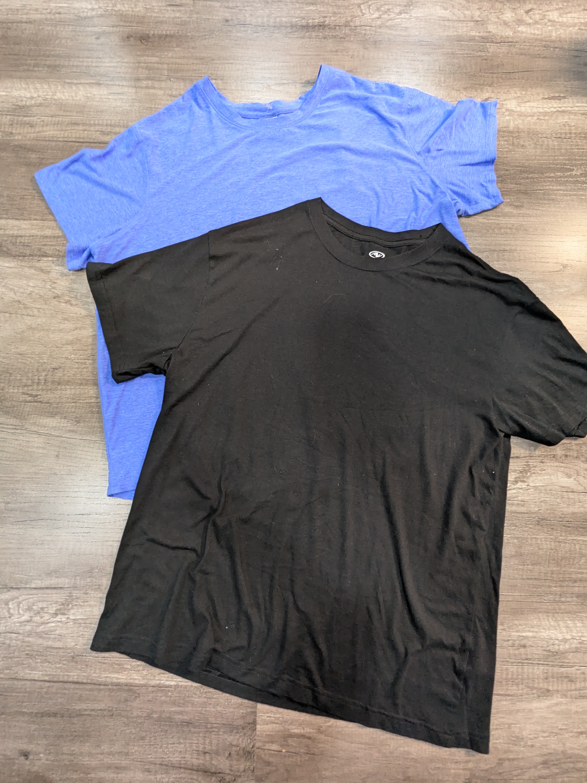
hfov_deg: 78.1
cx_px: 294
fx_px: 362
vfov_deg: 94.5
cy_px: 392
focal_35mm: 16
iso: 335
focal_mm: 2.35
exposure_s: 1/50
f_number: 2.2
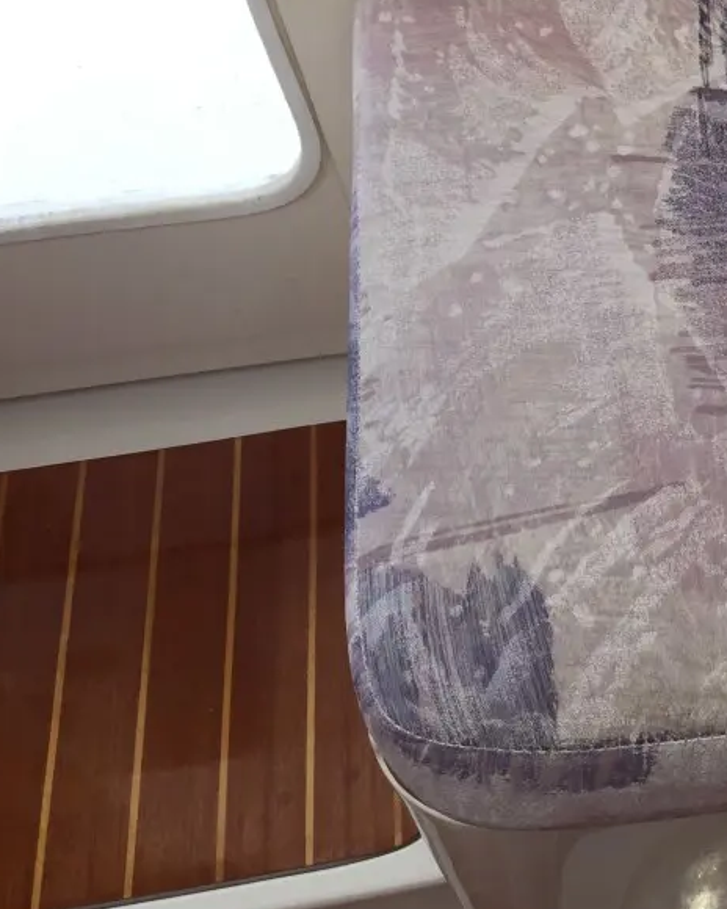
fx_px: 1399
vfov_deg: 35.8
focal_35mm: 52
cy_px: 356
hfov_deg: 26.9
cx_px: 788
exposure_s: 1/60
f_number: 2.2
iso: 32
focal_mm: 4.15
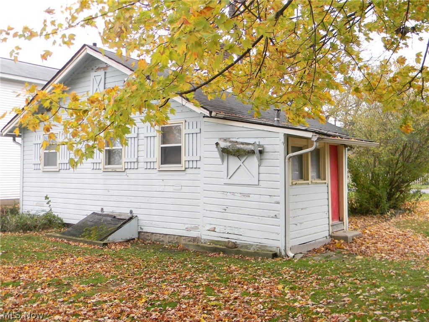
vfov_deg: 39.7
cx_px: 214
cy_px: 161
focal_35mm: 36
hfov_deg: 51.4
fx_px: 446
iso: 112
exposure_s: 1/124
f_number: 3.7
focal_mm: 6.4
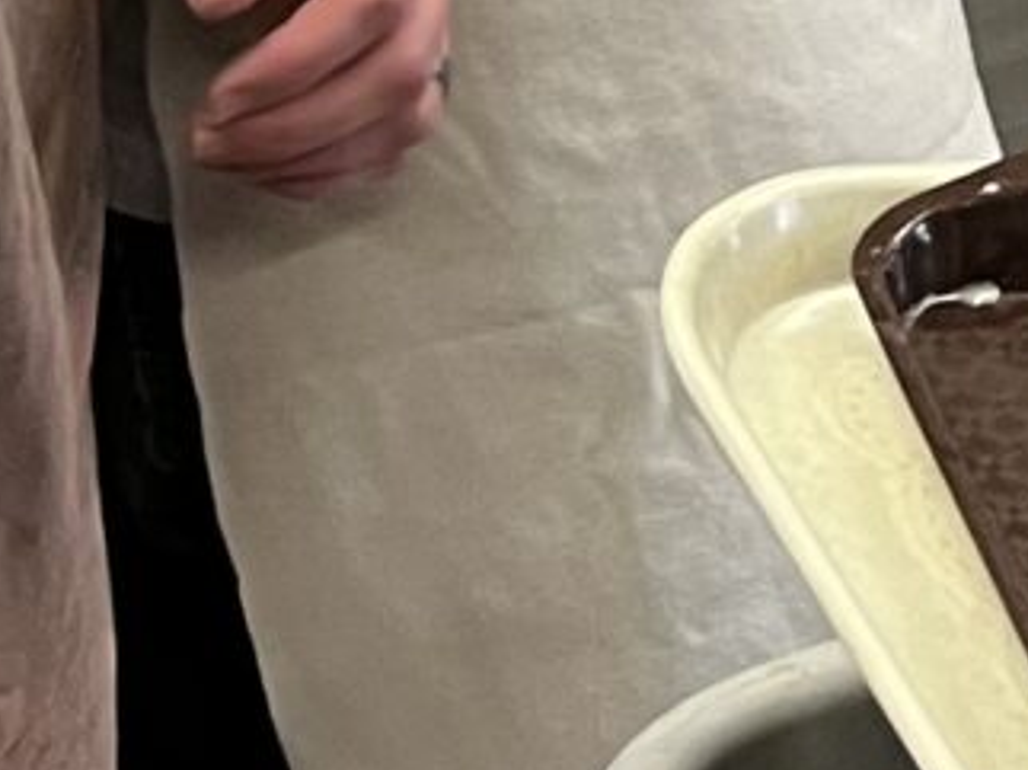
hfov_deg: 9.2
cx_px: 1686
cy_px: -1489
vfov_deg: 6.6
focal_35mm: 207
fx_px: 6143
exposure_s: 1/60
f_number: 1.6
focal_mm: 5.1
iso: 80
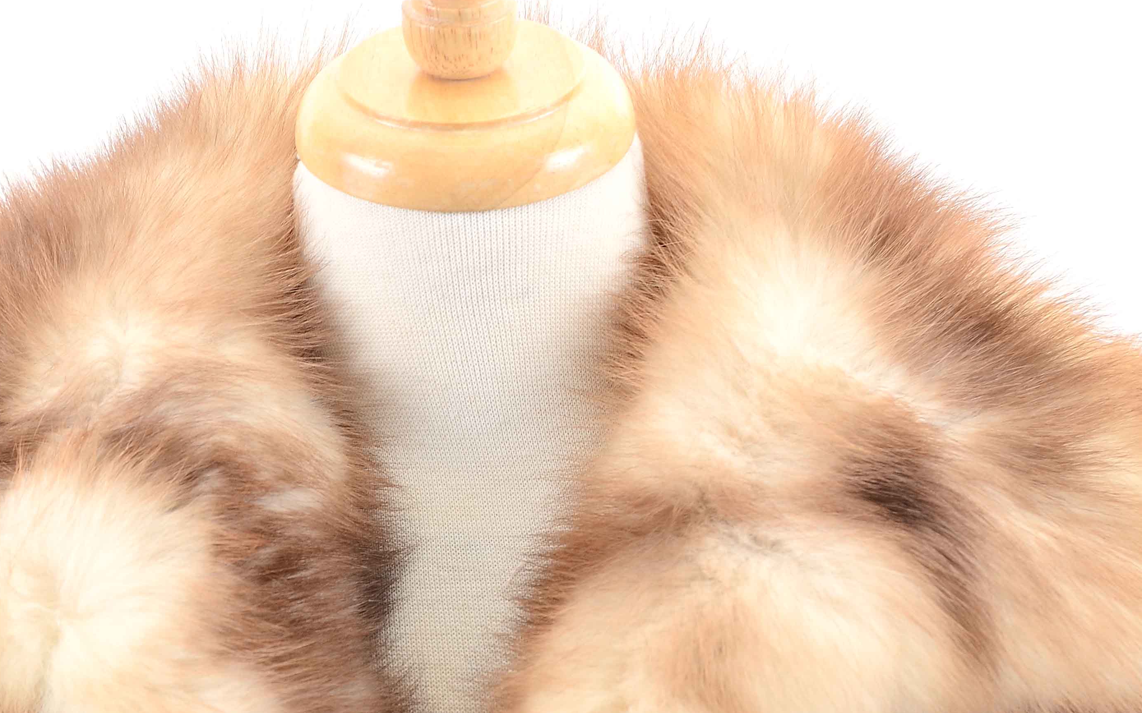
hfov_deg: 8.4
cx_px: 501
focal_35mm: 249
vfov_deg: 5.2
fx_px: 7749
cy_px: 875
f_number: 6.3
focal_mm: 92
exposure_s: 1/60
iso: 160
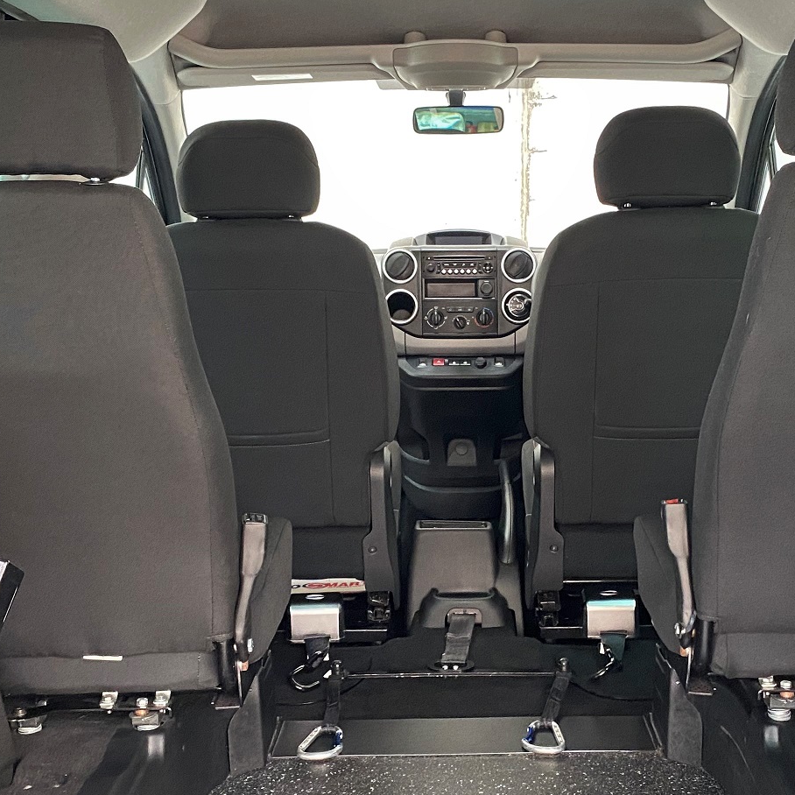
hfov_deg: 33.3
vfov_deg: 33.3
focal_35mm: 51
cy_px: 465
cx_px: 463
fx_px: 1325
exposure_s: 1/33
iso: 400
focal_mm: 4.25
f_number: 1.8
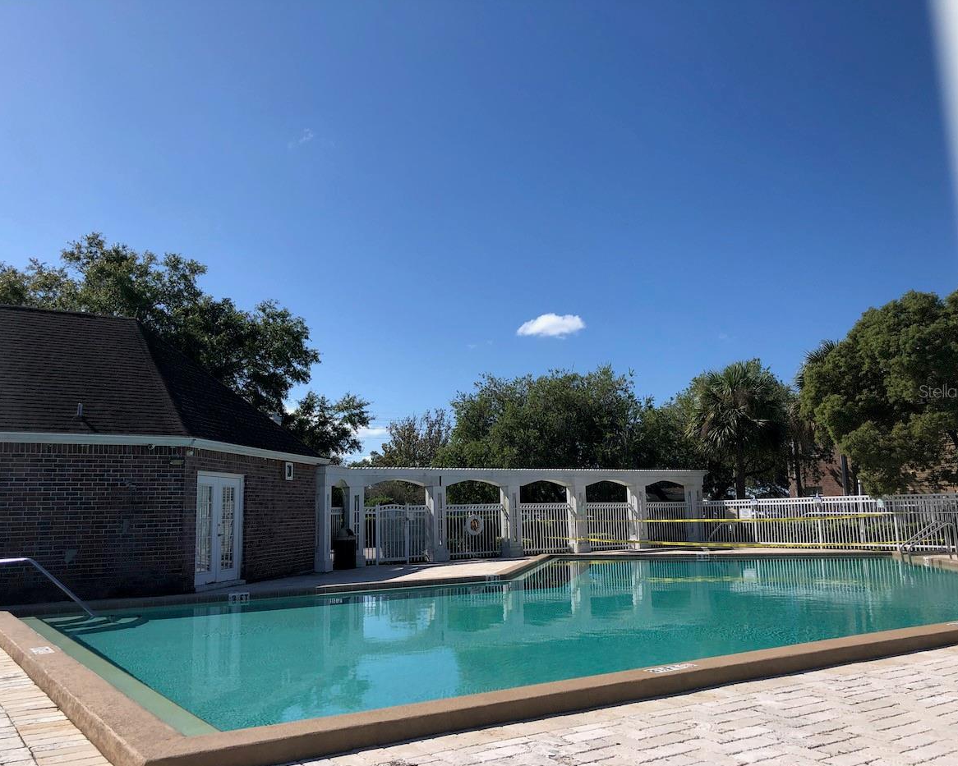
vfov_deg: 48.5
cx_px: 471
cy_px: 391
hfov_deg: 58.8
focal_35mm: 30
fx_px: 851
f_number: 1.8
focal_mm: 4
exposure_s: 1/2703
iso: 20
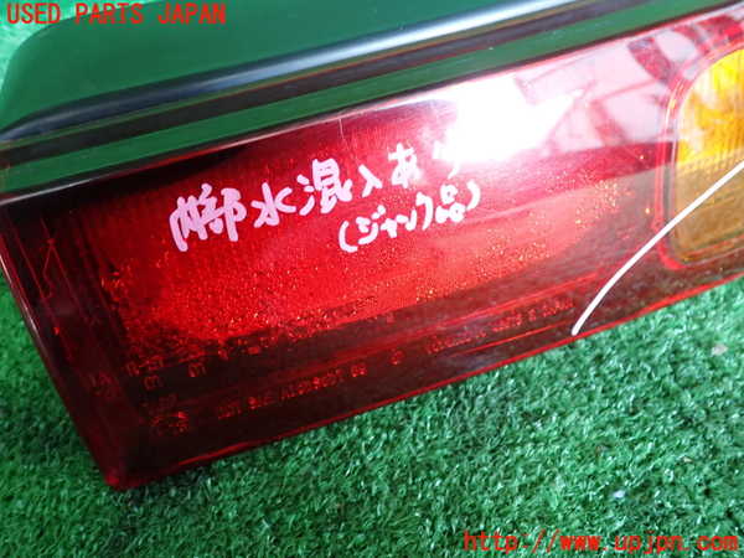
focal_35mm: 30
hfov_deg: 60.0
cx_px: 372
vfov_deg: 46.8
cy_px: 279
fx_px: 645
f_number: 2.3
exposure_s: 1/30
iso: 250
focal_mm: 5.4
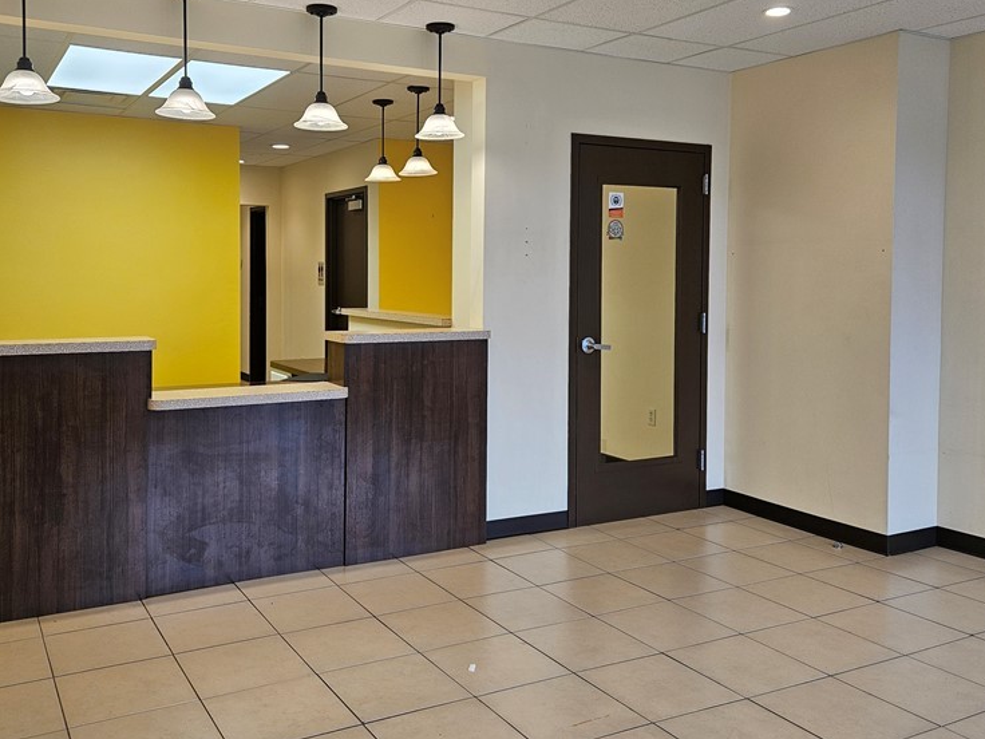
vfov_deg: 43.9
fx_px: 911
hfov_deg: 56.6
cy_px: 292
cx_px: 427
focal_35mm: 32
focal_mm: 5.4
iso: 80
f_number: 1.8
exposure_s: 1/120
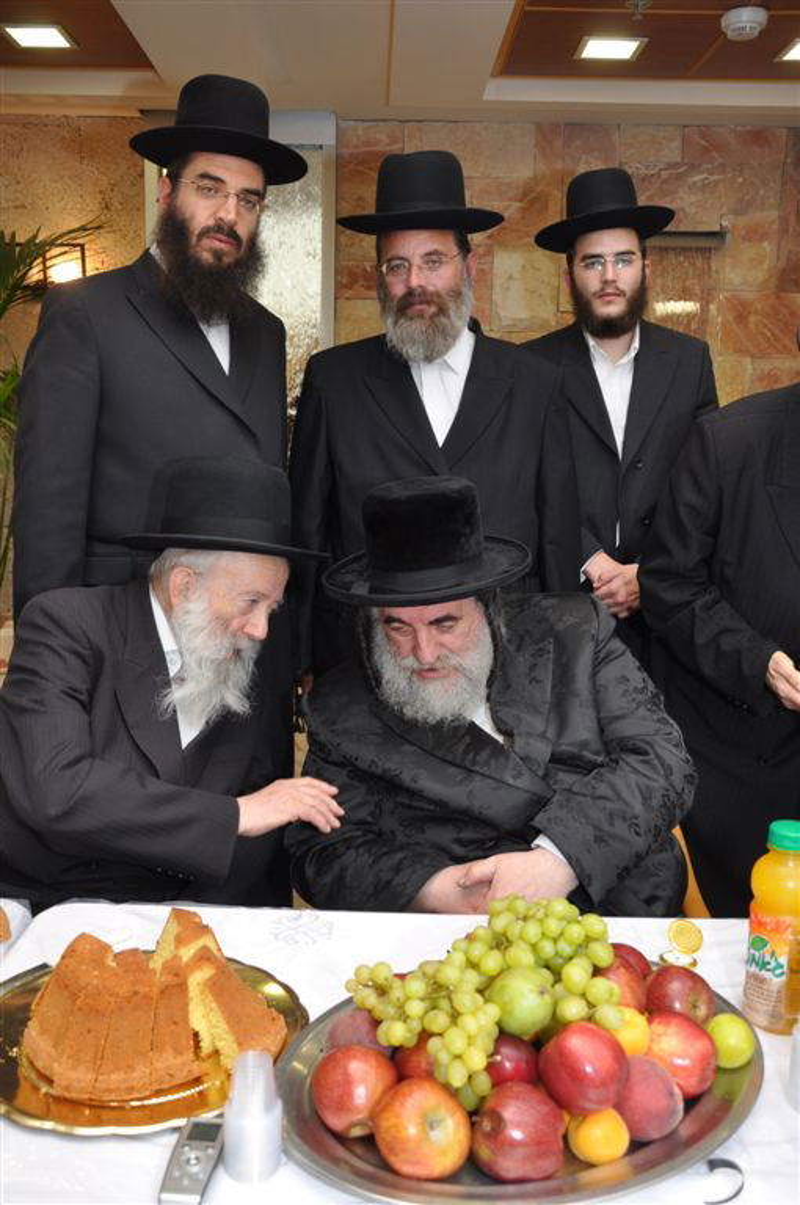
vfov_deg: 57.3
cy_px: 602
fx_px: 1103
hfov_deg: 39.9
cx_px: 400
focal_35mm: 33
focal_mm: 22
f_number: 5.6
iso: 400
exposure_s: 1/125
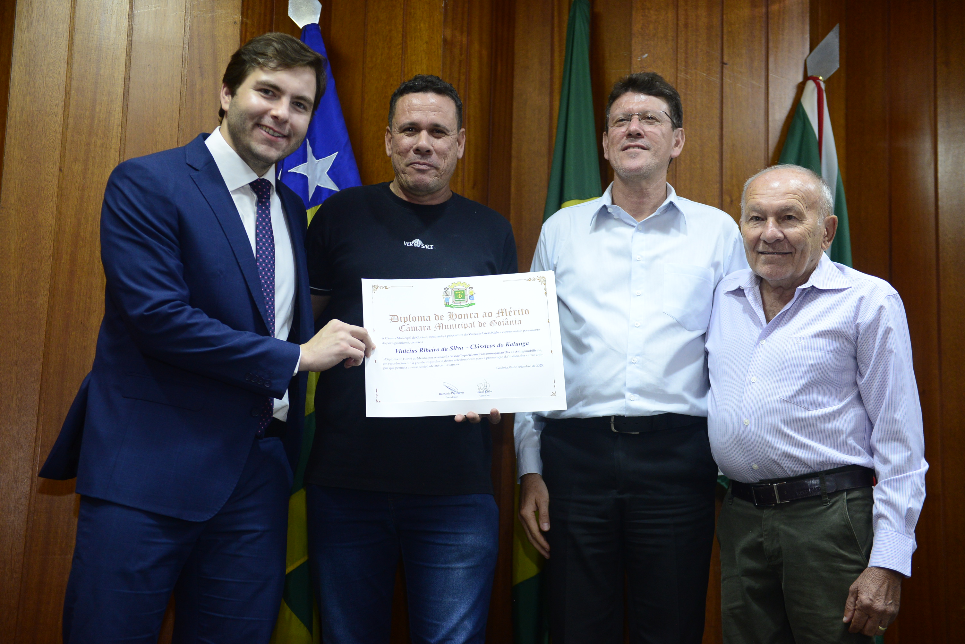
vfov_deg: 28.1
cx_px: 482
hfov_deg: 41.1
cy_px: 322
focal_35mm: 48
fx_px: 1287
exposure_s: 1/125
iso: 2000
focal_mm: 48
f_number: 3.2
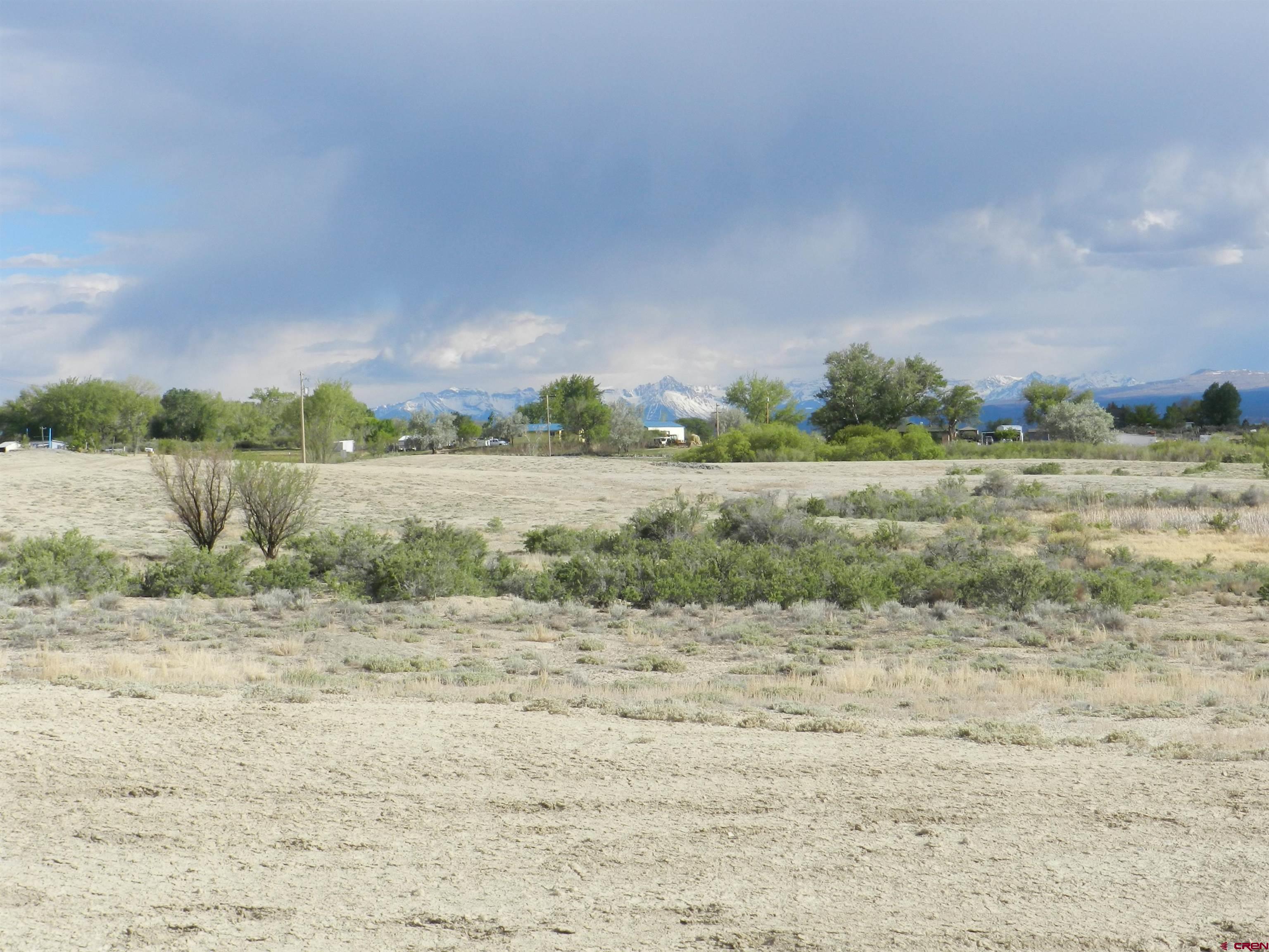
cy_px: 476
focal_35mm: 68
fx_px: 2493
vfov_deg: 21.6
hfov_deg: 28.6
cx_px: 634
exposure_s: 1/800
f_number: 4.7
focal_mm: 12.1
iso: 160
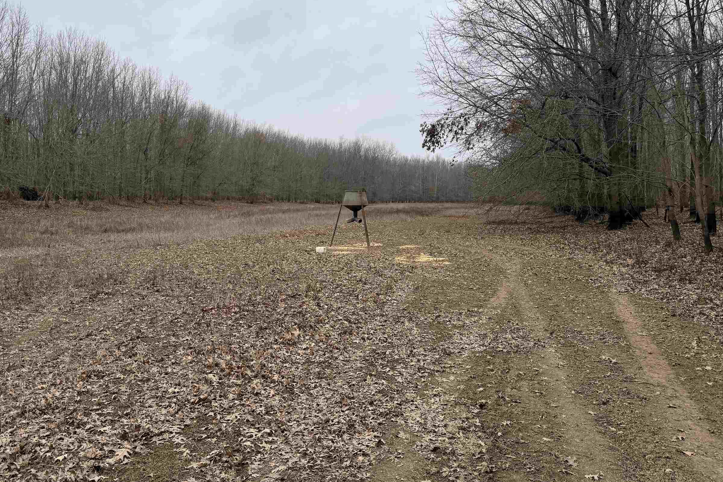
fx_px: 643
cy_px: 186
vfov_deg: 40.9
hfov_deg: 58.4
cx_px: 299
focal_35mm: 32
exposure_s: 1/3021
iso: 80
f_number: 1.78
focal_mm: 6.76
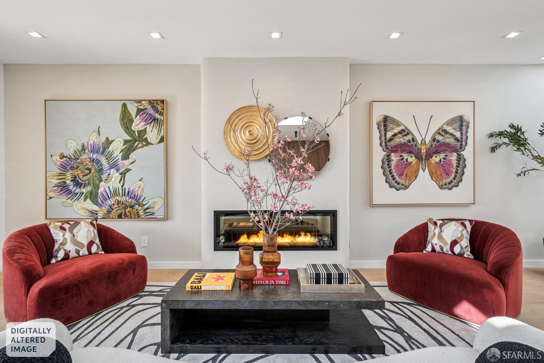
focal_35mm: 17
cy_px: 182
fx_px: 257
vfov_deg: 70.4
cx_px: 272
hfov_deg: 93.3
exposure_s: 1/125
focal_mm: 17
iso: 640
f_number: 8
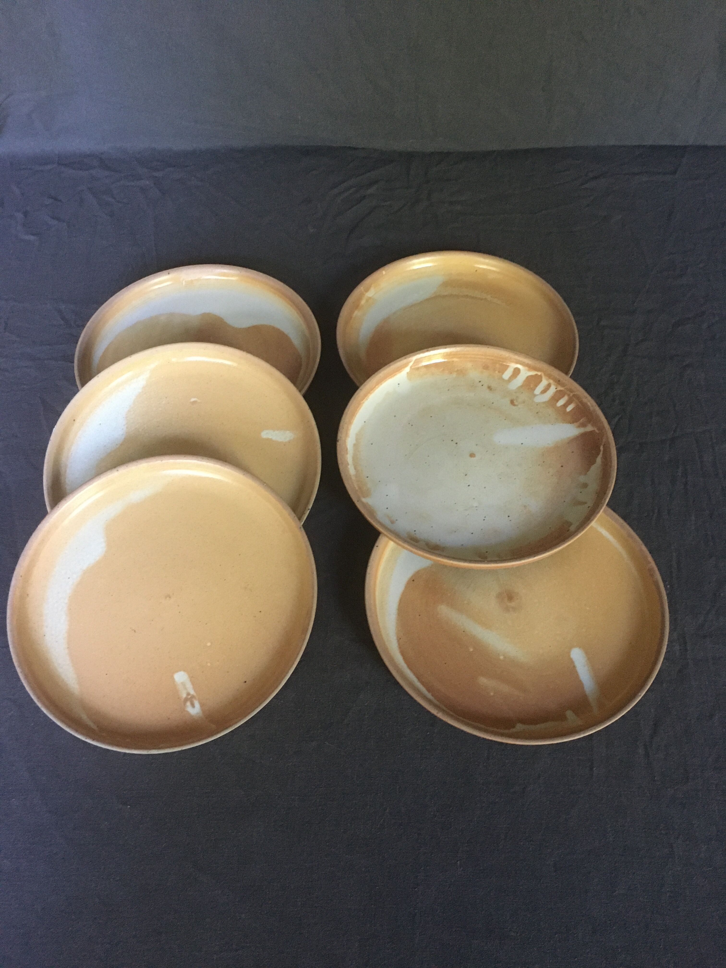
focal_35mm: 29
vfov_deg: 61.7
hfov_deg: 48.2
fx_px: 811
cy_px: 484
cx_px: 363
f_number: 2.2
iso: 250
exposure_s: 1/17
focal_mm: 4.15
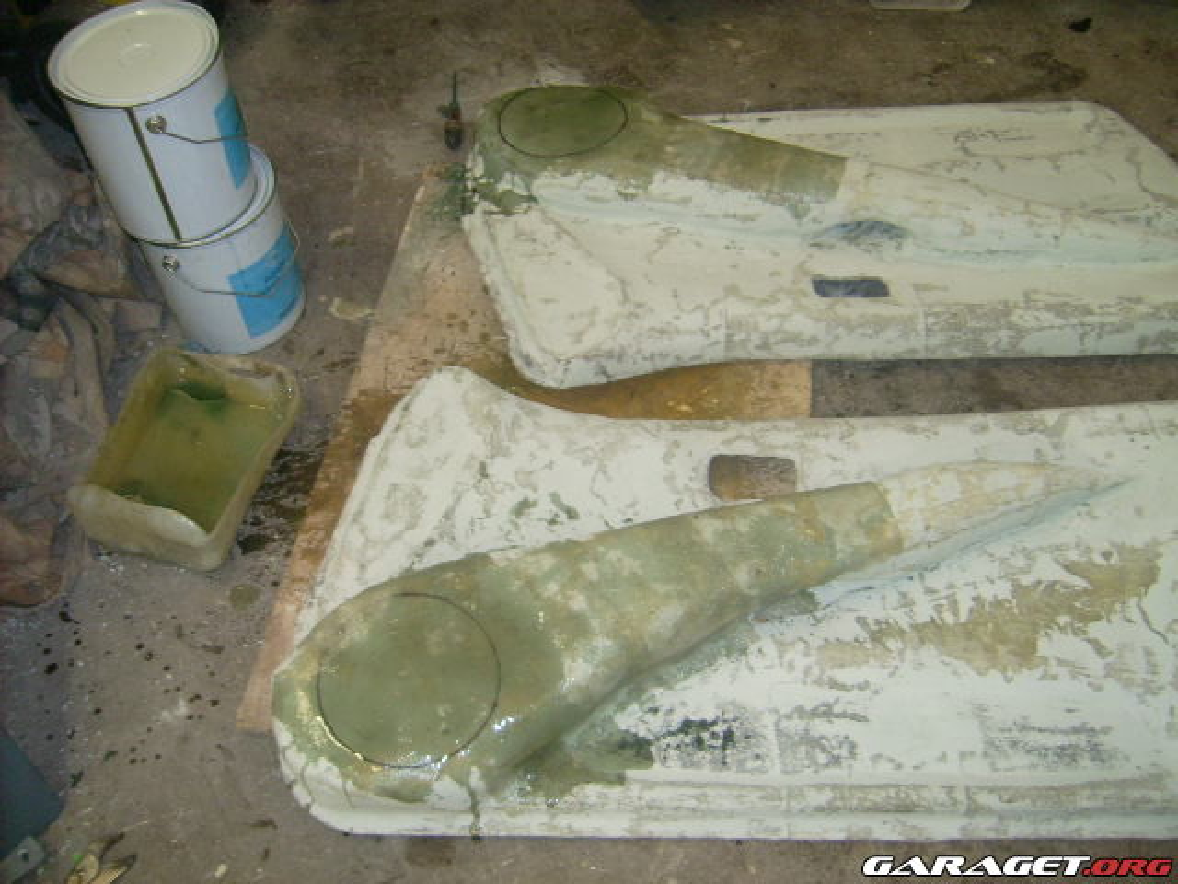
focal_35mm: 35
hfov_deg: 52.6
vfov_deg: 40.7
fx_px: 1191
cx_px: 589
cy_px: 442
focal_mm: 5.95
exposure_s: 1/60
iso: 100
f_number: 2.8
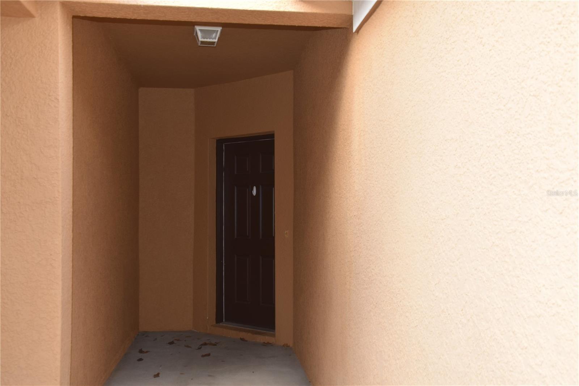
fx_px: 531
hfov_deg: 57.2
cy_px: 193
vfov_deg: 40.0
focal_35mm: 33
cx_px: 290
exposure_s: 1/125
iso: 280
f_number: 5.6
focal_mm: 22
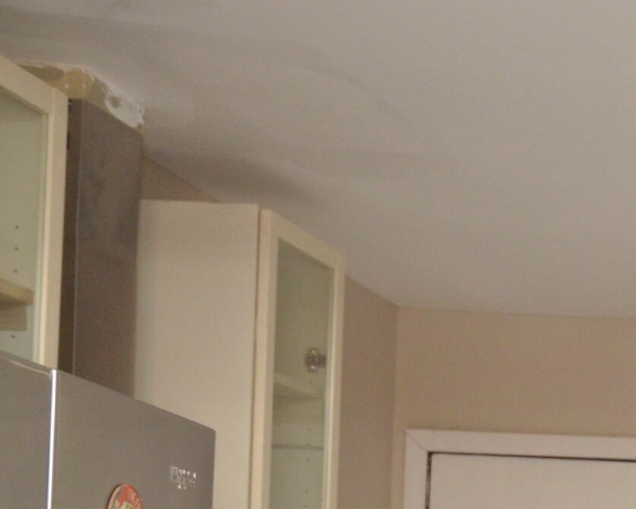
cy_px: 694
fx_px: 1901
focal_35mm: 101
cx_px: 1008
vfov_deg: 14.5
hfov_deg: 16.9
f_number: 4
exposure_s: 1/60
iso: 1100
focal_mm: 20
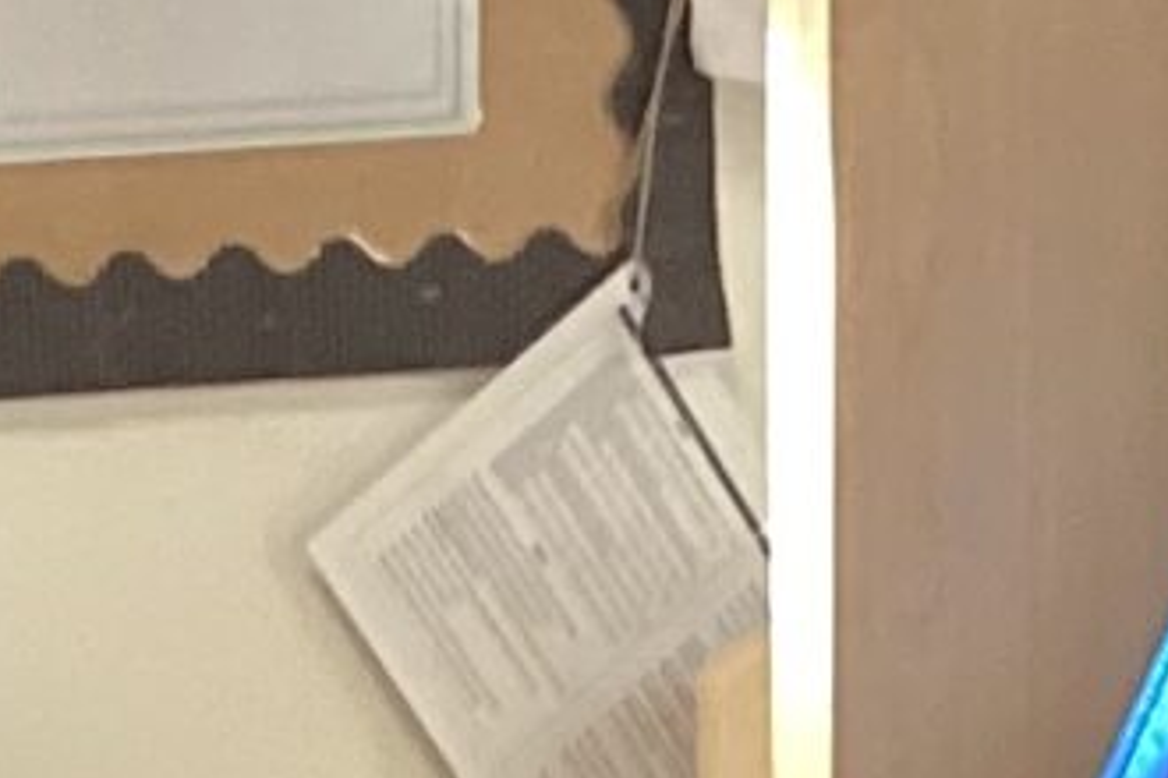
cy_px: 3052
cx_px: 694
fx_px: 8110
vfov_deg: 5.0
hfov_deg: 8.2
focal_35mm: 250
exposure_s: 1/50
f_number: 2.4
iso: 160
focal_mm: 3.3
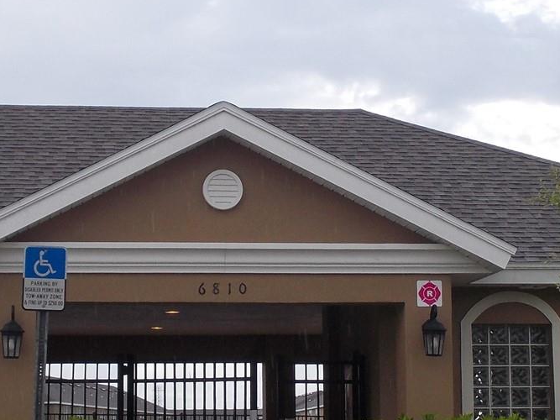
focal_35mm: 108
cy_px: 253
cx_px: 240
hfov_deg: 18.2
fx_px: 1747
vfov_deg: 13.7
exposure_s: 1/250
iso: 80
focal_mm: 6.4
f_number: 4.2
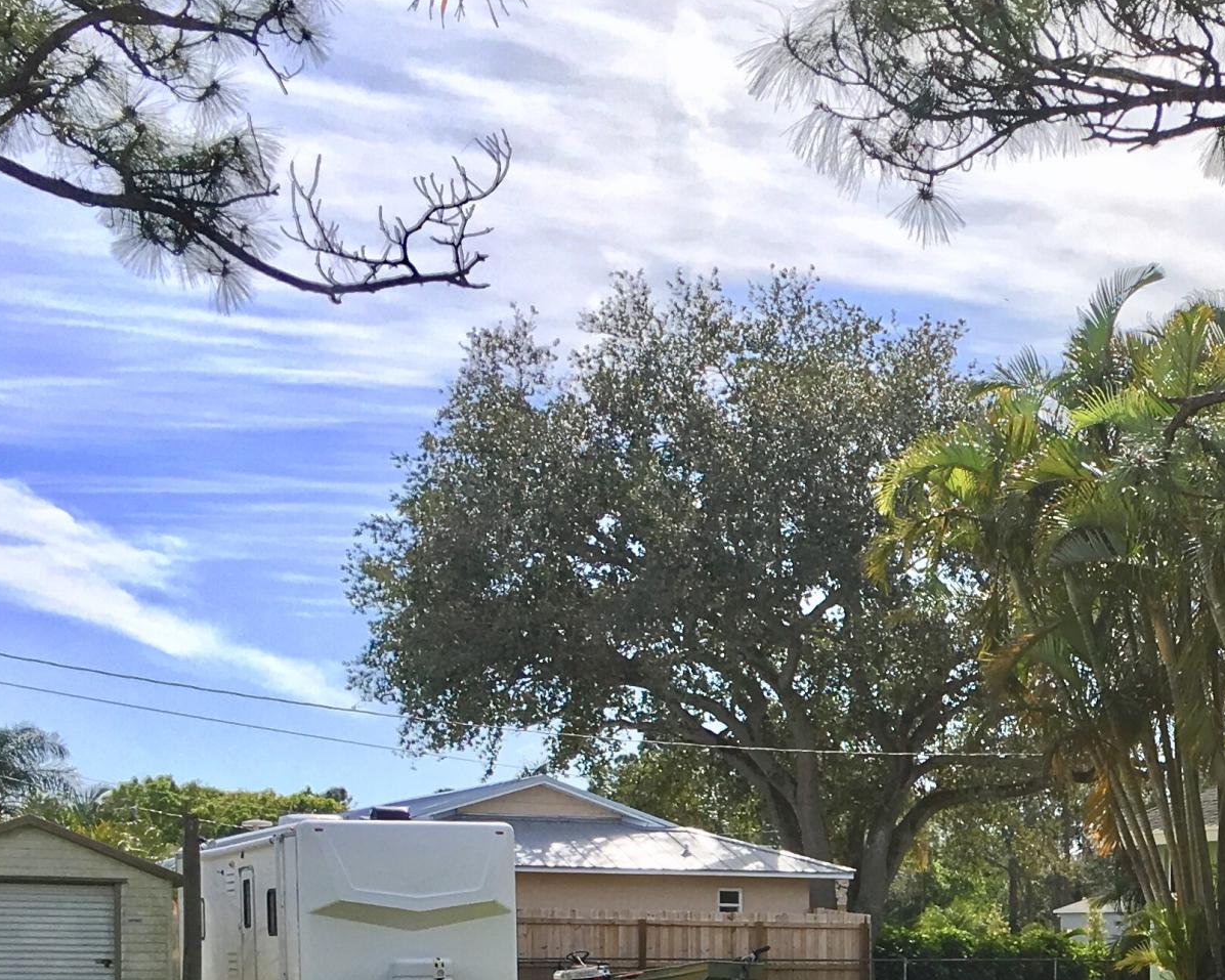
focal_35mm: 71
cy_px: 1011
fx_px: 2574
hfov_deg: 25.2
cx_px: 1281
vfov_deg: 20.8
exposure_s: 1/1115
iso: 25
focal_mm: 4.15
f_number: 2.2
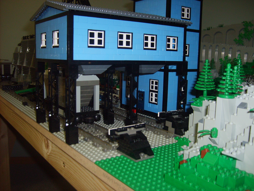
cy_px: 96
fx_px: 257
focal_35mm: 35
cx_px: 127
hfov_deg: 52.6
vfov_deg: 40.7
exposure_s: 1/45
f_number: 2.8
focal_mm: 5.8
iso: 100
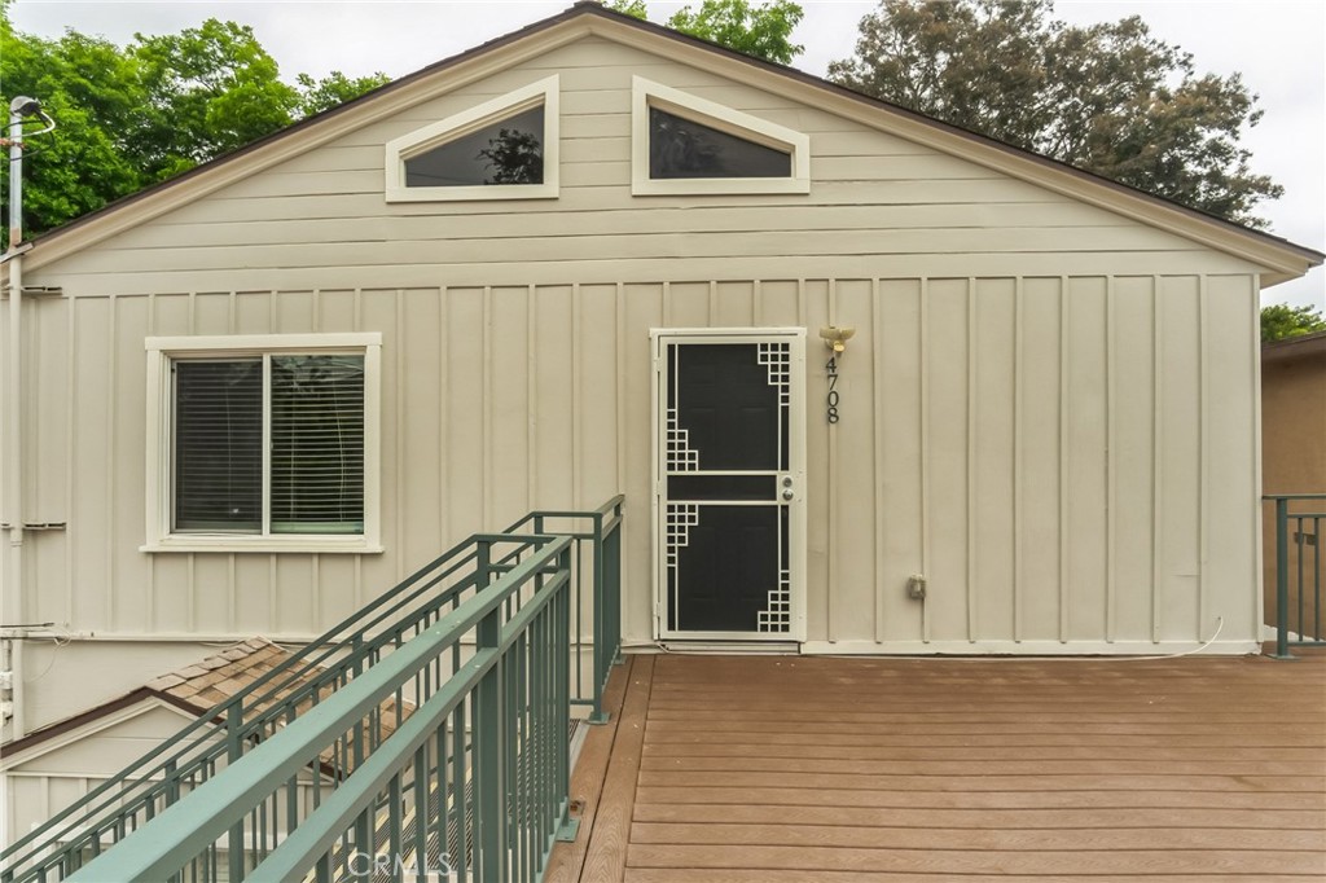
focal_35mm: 18
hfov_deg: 90.0
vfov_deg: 67.3
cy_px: 442
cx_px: 663
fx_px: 663
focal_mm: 12
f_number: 8
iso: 100
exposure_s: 1/60
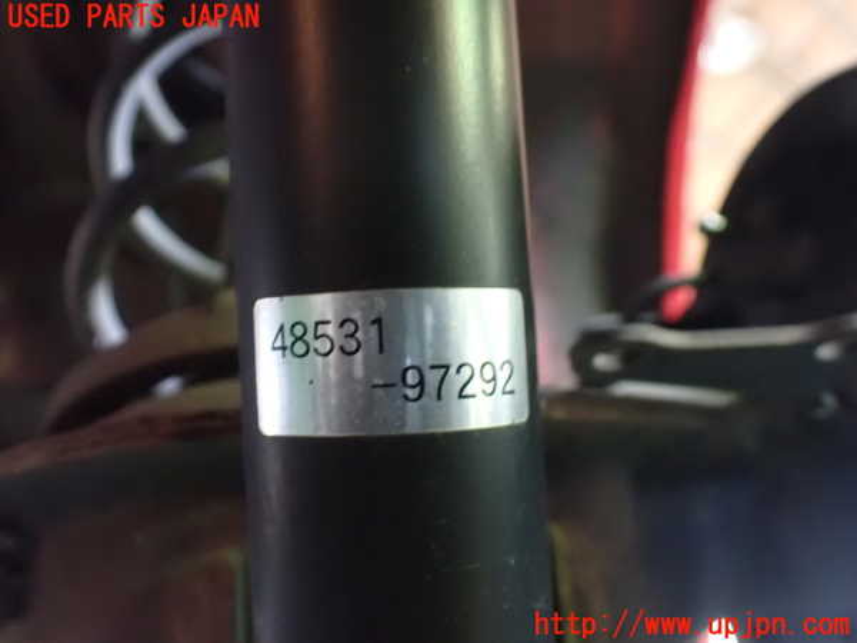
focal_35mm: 32
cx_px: 428
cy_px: 322
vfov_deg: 44.2
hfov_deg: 56.8
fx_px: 792
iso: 1600
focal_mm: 5.79
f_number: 2.4
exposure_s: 1/30
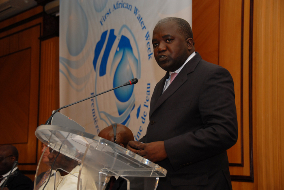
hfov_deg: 26.0
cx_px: 142
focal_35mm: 78
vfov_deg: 17.5
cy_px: 95
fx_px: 616
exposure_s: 1/125
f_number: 4.8
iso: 400
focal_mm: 52
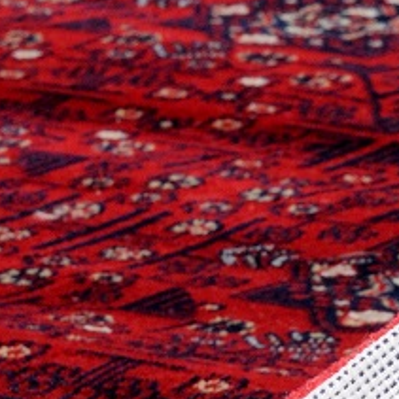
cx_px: 233
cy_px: 800
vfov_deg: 3.2
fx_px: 7133
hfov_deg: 3.2
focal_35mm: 547
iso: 500
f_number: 18
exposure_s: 1/125
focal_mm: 70
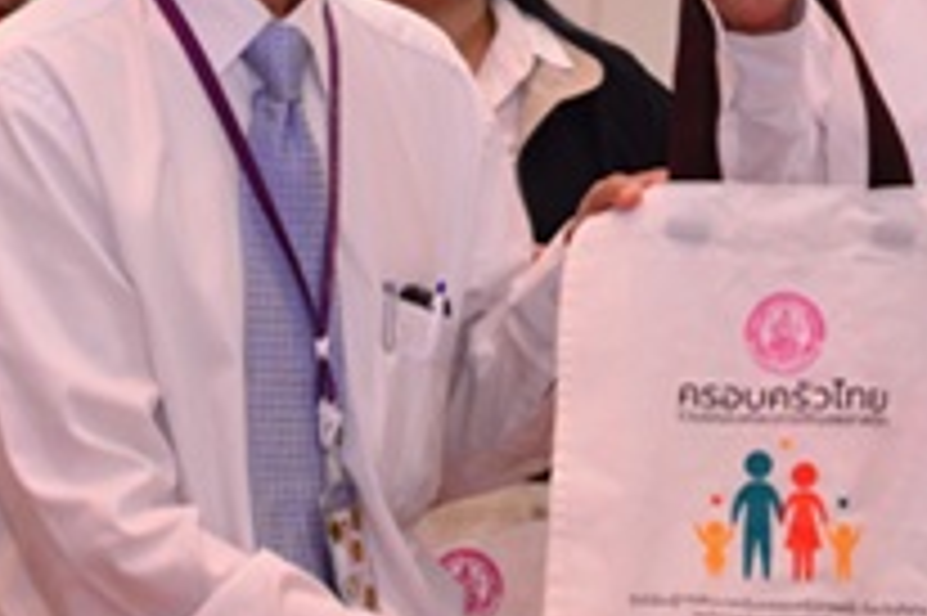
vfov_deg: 7.1
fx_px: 4944
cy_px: 18
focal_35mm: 192
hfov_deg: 10.7
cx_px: 680
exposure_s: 1/60
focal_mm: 55
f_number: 10
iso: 3200
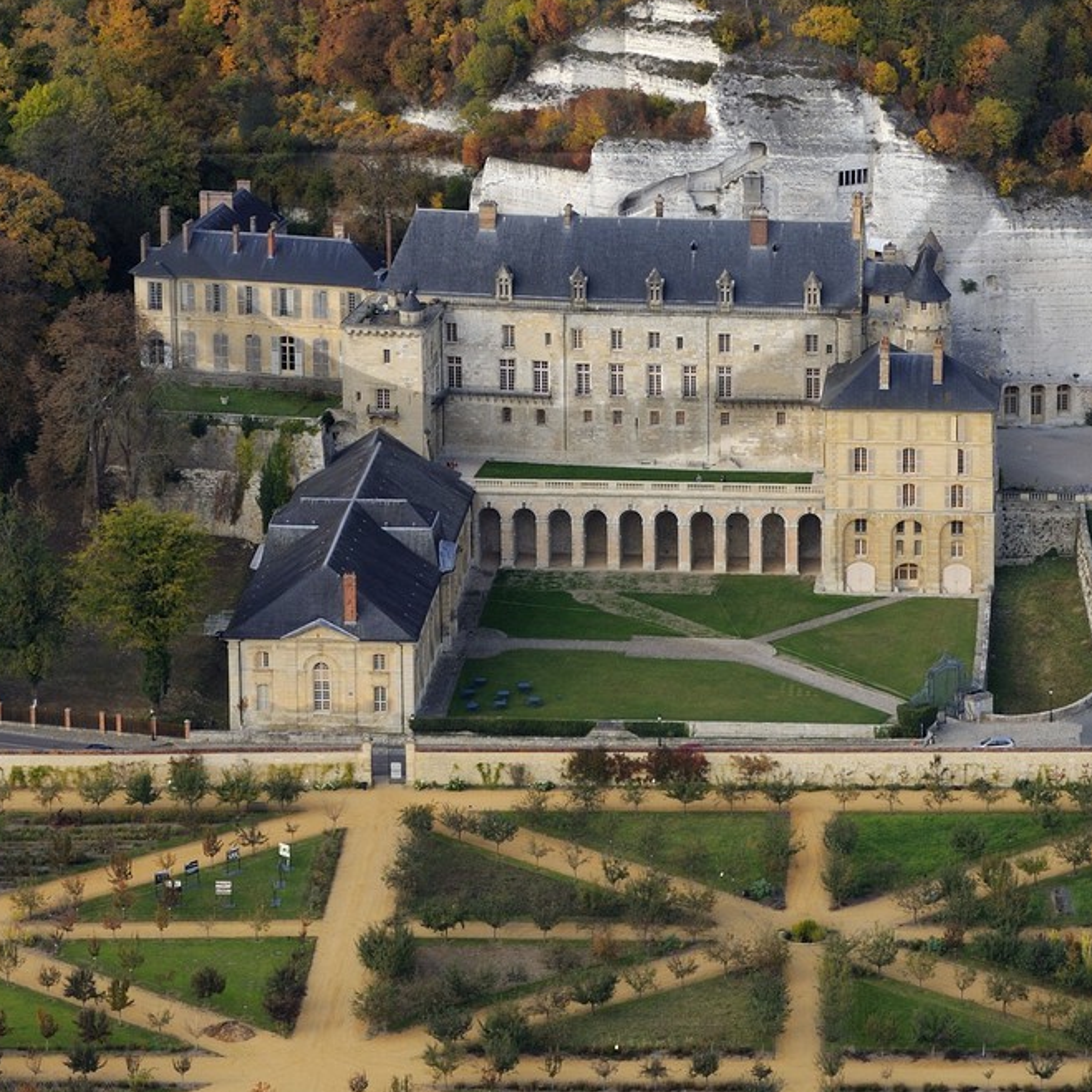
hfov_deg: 10.6
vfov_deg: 10.5
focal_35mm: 165
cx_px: 542
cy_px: -48
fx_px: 5889
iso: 400
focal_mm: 80
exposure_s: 1/800
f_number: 6.3
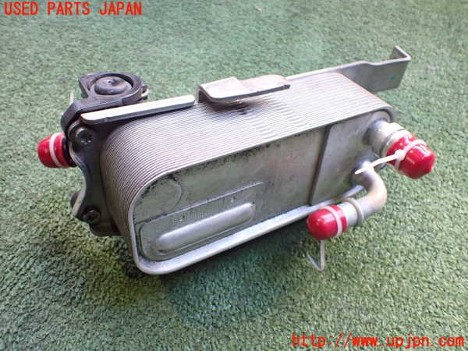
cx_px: 234
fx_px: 406
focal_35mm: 30
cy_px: 176
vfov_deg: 46.8
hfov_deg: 60.0
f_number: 2.3
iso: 500
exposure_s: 1/125
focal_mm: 5.4
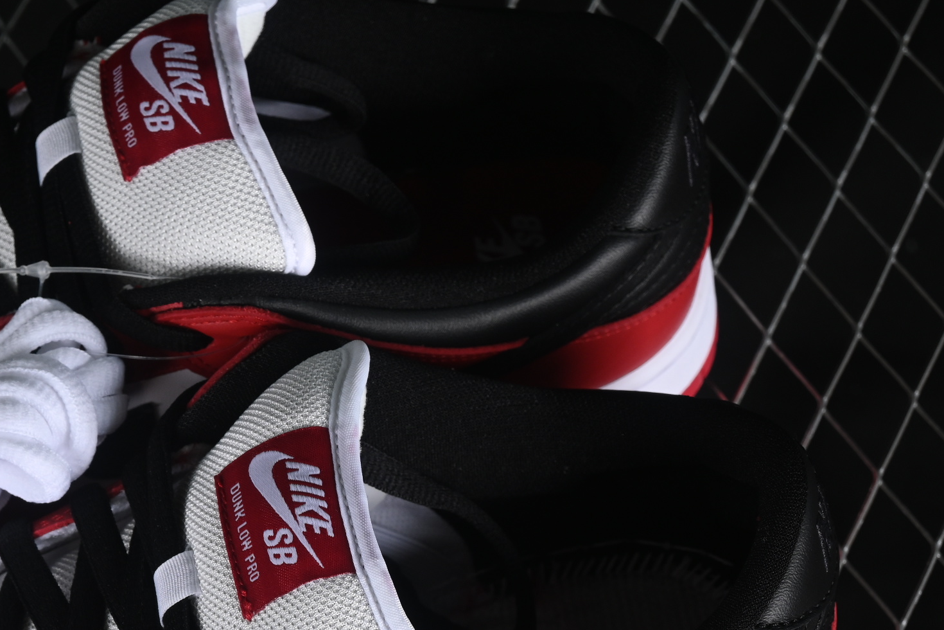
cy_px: 512
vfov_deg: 9.6
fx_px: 3723
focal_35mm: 142
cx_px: 186
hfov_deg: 14.4
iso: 160
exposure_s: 1/80
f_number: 7.1
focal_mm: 50
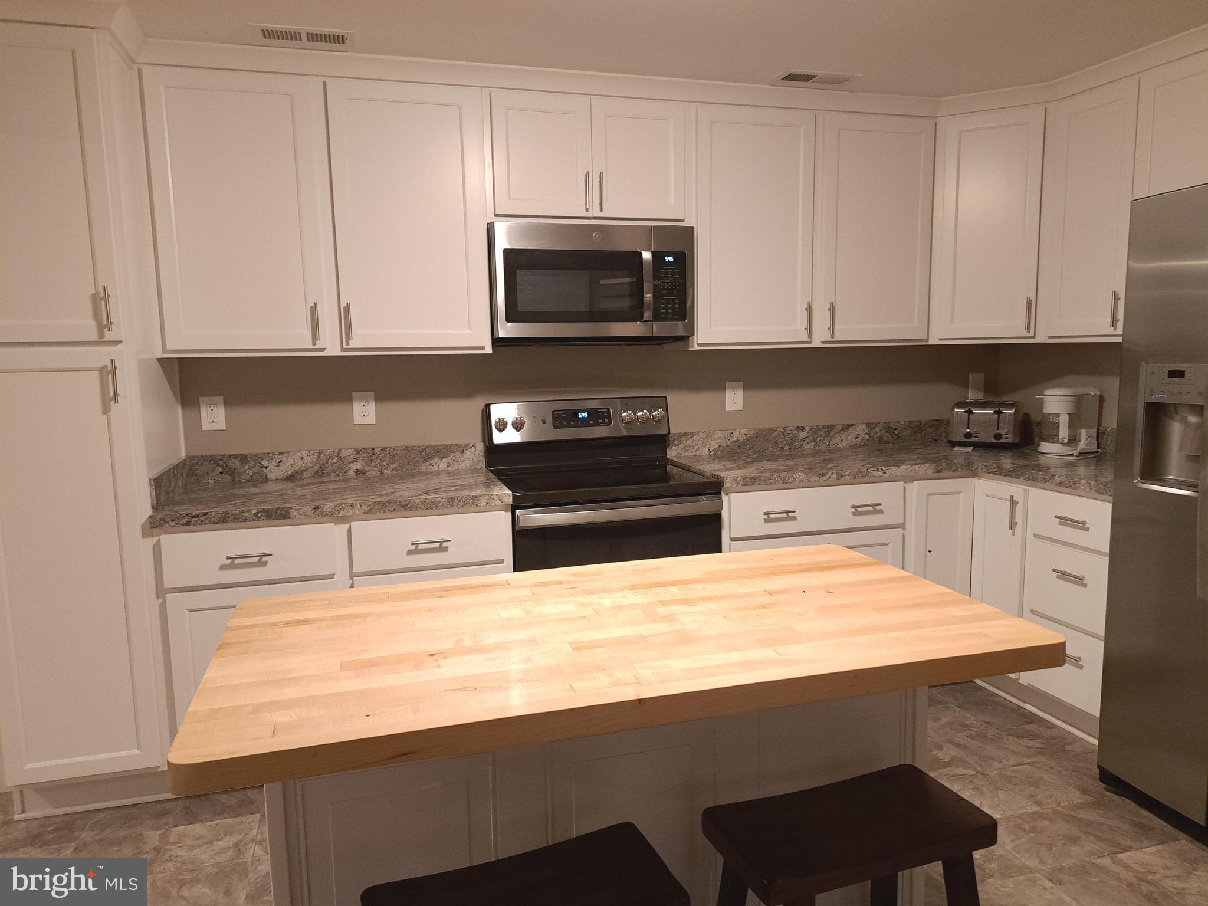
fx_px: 838
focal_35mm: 24
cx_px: 604
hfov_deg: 71.6
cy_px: 453
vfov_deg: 56.8
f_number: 1.8
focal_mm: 5.23
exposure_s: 1/40
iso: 400
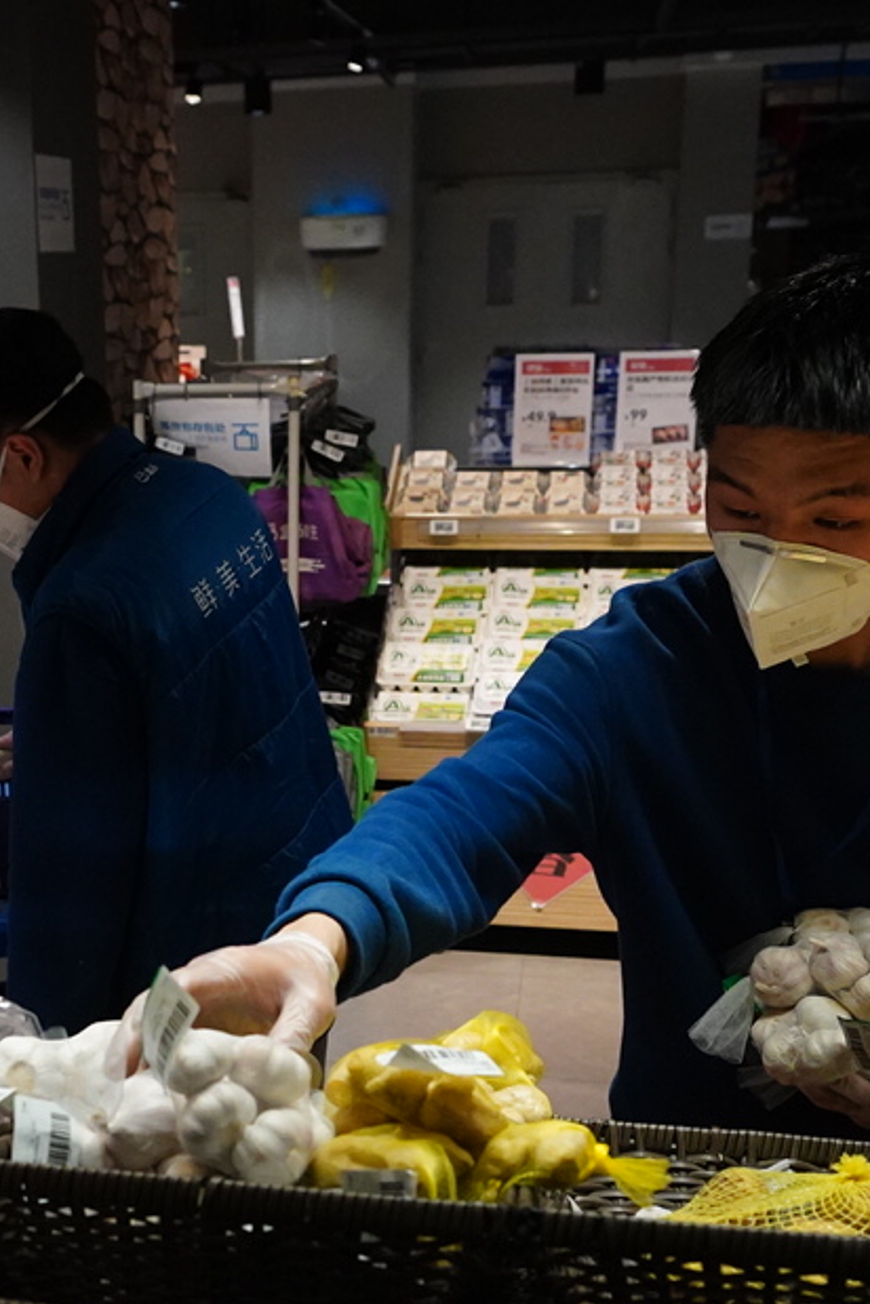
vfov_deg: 41.5
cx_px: 124
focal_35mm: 47
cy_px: 834
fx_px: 1703
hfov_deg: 27.8
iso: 4000
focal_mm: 18
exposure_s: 1/1250
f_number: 3.5
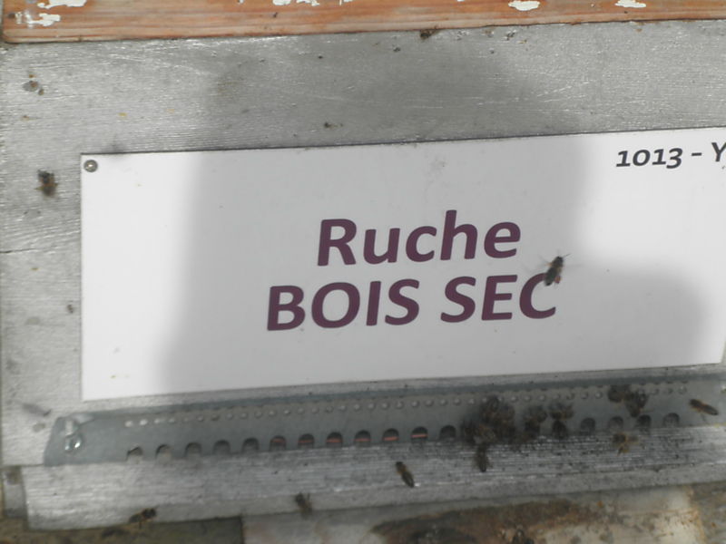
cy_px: 272
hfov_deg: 15.2
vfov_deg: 11.4
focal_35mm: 130
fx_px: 2726
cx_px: 363
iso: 64
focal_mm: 23.5
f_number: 6.5
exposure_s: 1/320
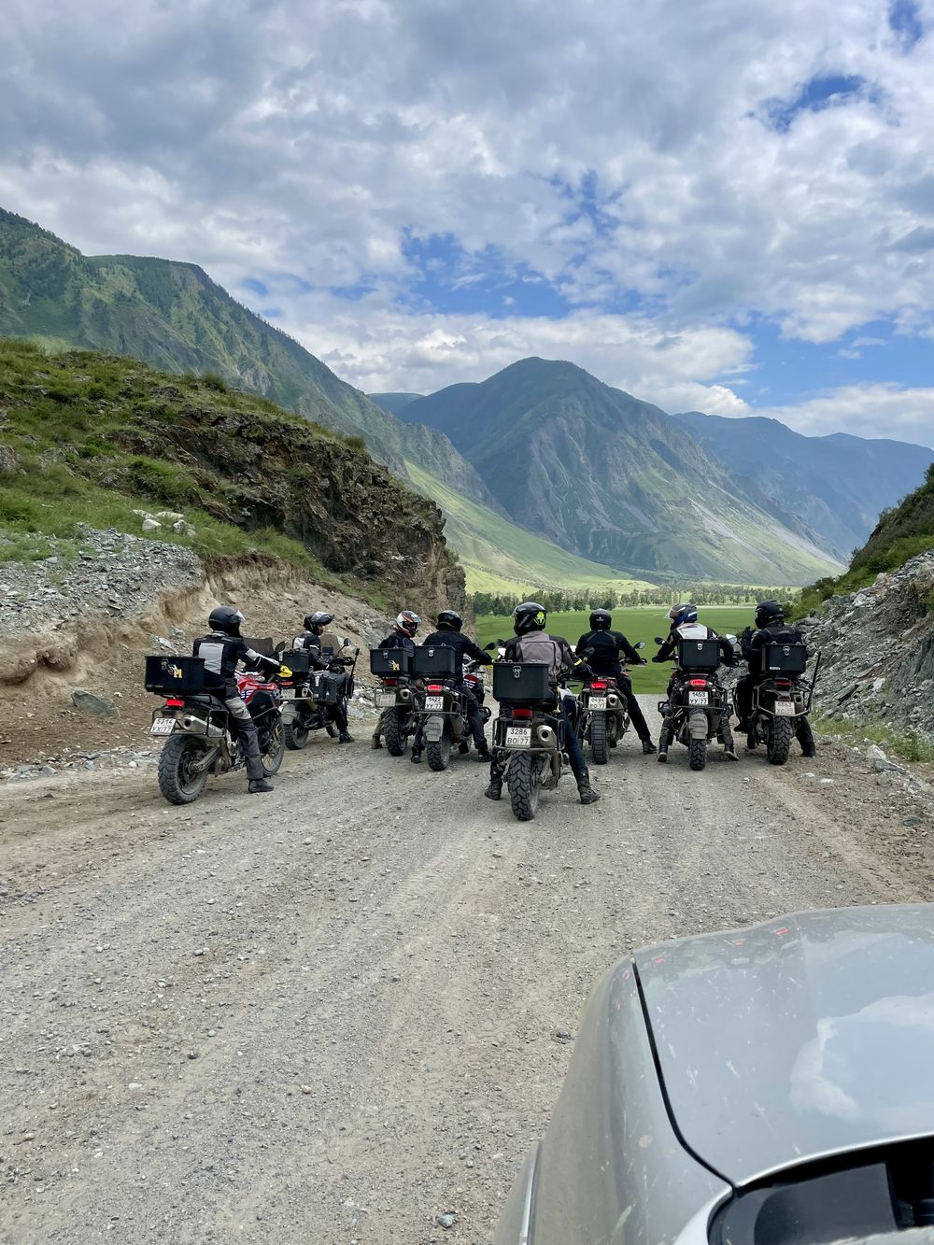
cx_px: 467
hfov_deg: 53.1
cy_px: 622
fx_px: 935
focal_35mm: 26
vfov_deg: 67.3
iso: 32
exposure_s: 1/6494
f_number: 1.6
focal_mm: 4.2
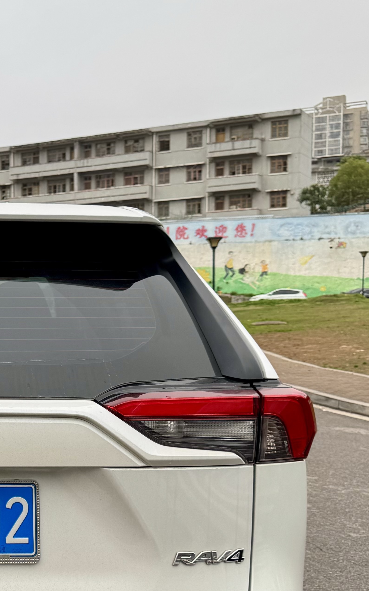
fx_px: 917
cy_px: 403
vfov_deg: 35.3
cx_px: -68
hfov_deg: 21.2
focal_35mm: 57
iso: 80
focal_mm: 6.76
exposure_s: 1/730
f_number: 1.78
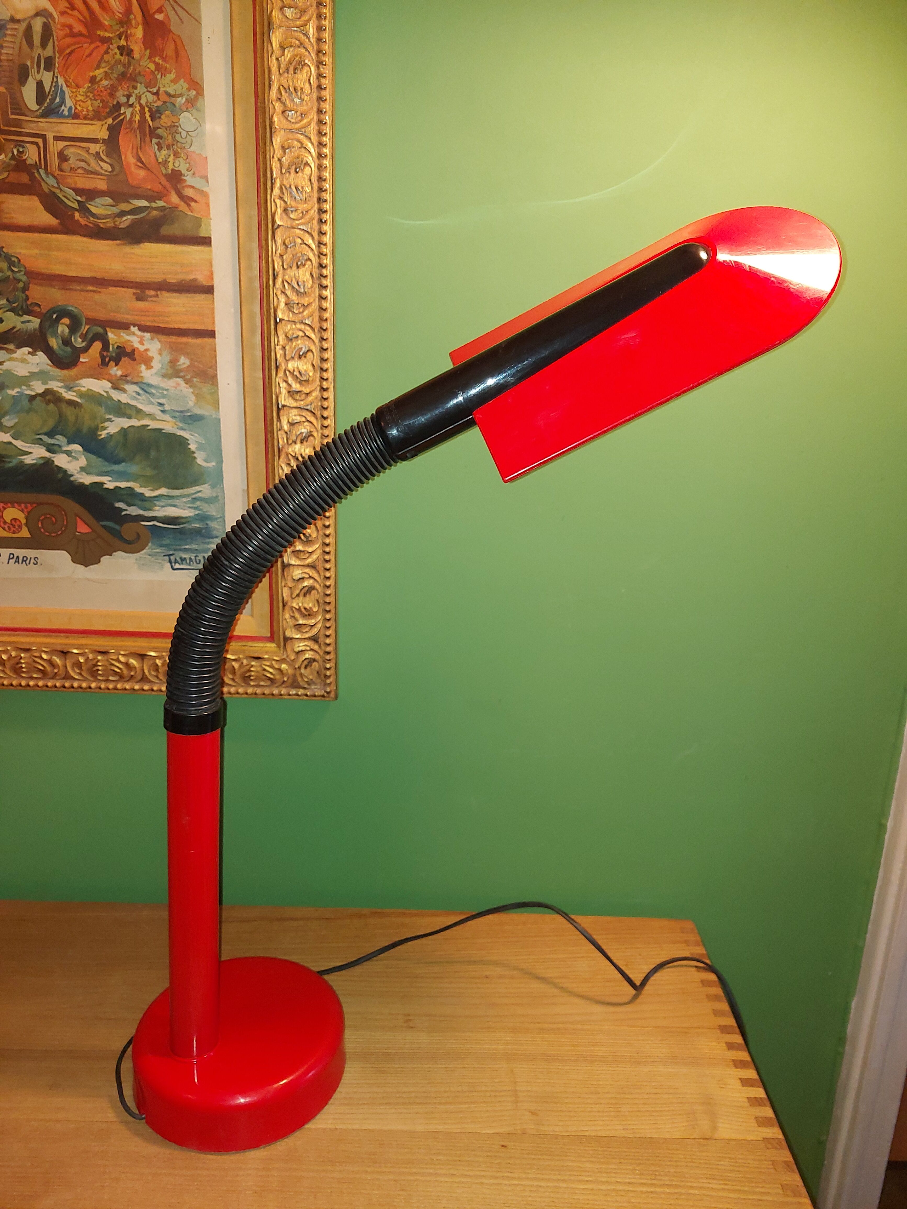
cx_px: 454
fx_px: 838
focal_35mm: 24
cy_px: 604
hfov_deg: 56.8
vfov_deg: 71.6
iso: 200
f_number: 1.8
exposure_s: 1/50
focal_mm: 5.23
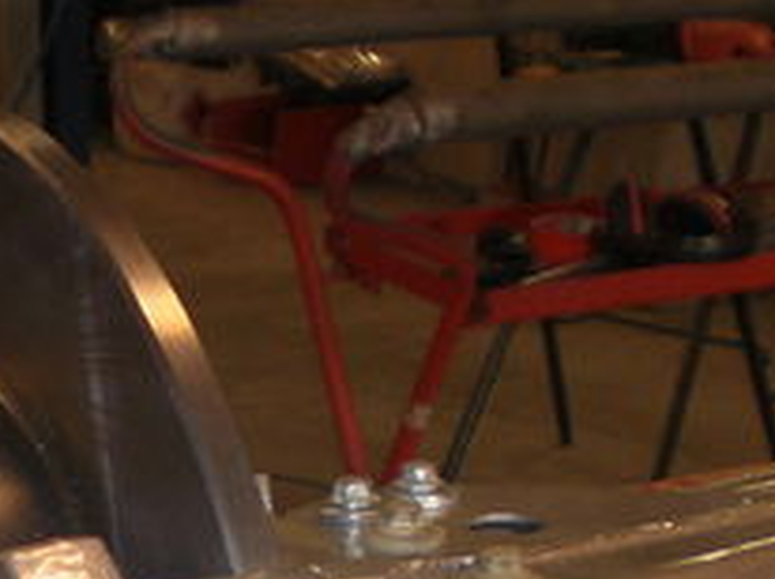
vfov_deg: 12.5
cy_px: 895
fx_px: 2505
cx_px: 199
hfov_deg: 17.5
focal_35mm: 112
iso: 100
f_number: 3.1
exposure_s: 1/60
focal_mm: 6.3
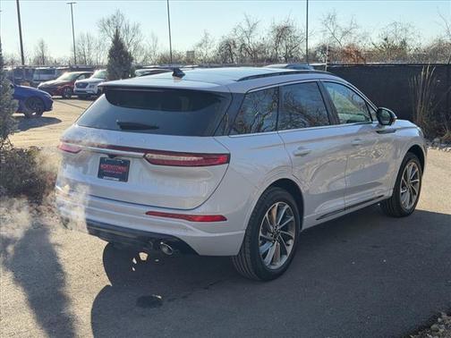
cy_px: 169
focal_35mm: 48
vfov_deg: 30.3
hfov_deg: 39.7
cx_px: 226
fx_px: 625
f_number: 1.78
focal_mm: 6.76
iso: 80
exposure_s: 1/2208
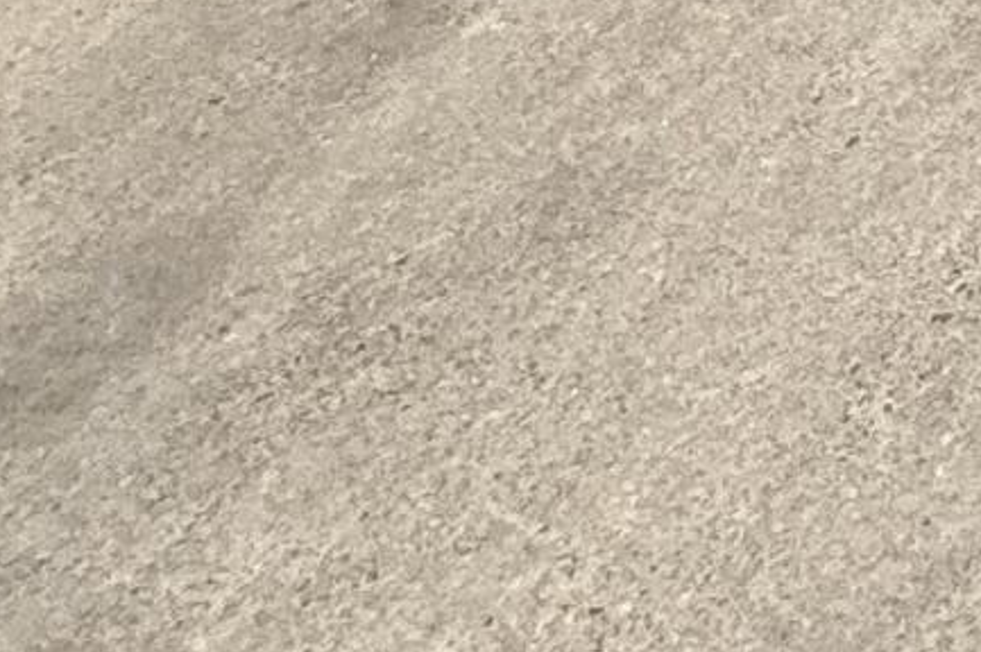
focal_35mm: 101
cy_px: -1612
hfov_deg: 13.0
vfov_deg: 9.1
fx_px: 2750
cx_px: 2574
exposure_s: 1/3663
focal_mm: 2.22
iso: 50
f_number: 2.2
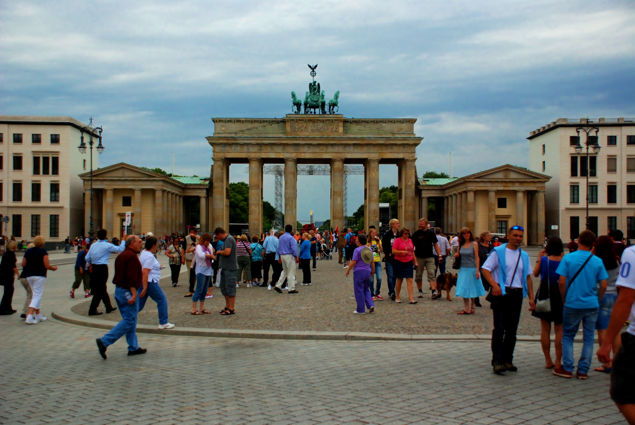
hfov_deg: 42.3
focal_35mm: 46
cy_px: 212
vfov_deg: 29.0
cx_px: 318
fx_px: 821
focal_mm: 31
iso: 800
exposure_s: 1/4000
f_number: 4.2
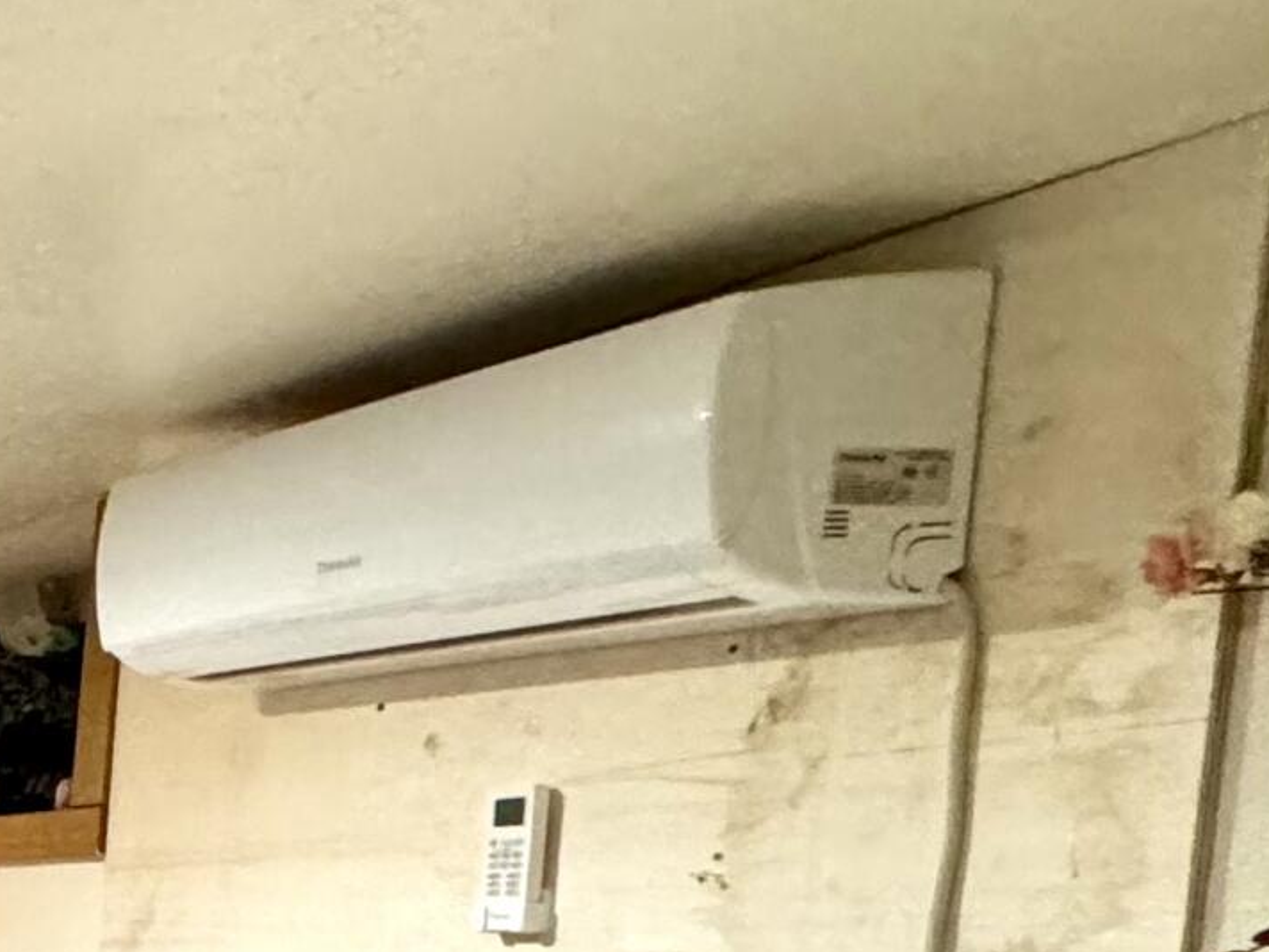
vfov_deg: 22.8
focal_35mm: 59
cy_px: 1143
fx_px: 2163
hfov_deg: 18.8
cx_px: -1312
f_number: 2.2
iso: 400
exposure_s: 1/60
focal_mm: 2.22
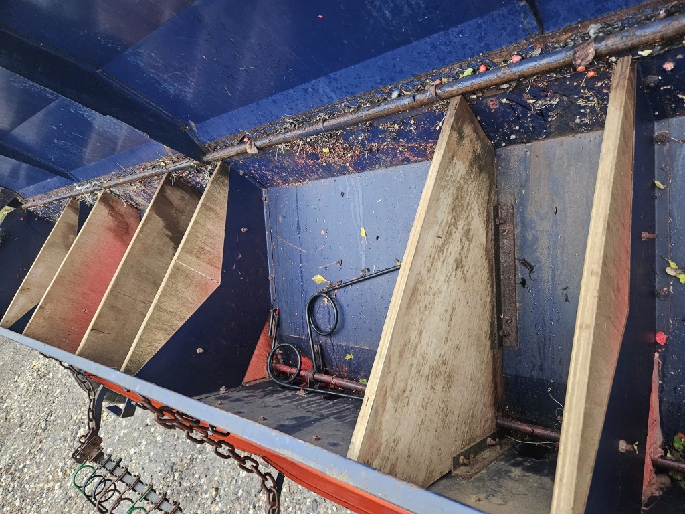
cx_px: 342
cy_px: 257
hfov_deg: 73.9
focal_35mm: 23
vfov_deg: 58.9
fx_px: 455
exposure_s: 1/142
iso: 1000
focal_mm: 5.4
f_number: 1.8
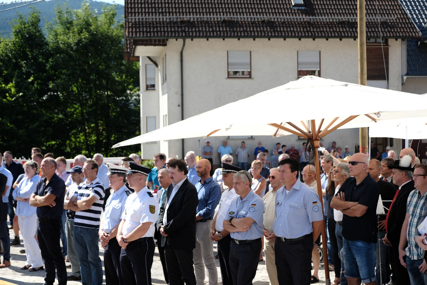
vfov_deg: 23.0
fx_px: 700
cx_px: 214
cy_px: 142
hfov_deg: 33.9
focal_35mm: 59
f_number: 3.6
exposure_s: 1/2000
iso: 400
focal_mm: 39
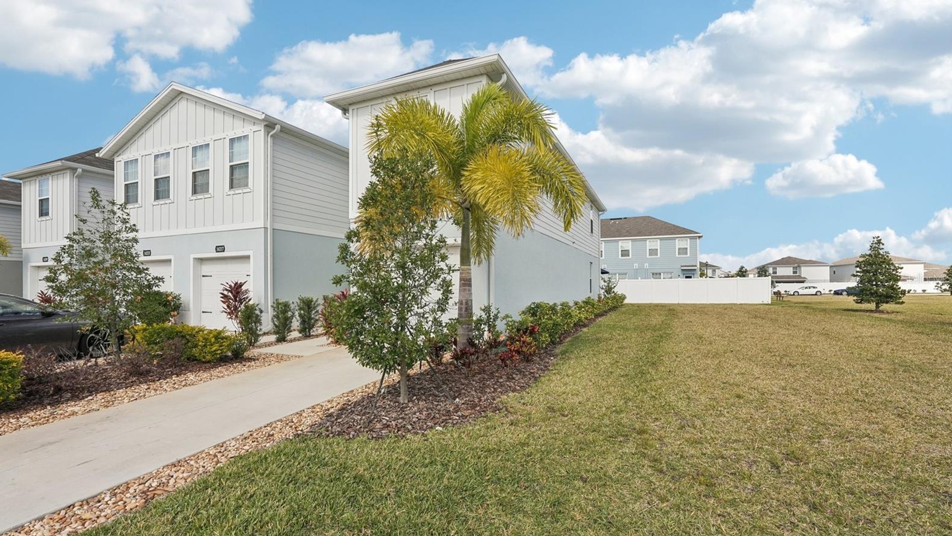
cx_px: 473
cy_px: 279
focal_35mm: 17
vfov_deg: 63.9
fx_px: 429
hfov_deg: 95.9
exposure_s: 1/1000
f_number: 8
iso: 400
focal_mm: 16
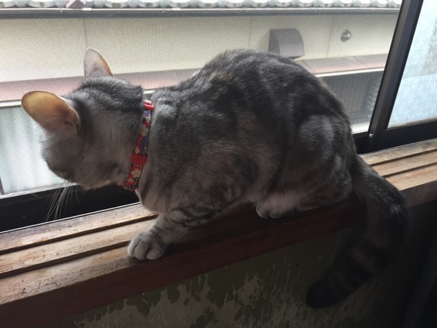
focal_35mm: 29
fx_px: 366
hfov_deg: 61.7
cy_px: 164
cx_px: 218
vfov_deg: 48.2
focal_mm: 4.15
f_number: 2.2
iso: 80
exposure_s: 1/30
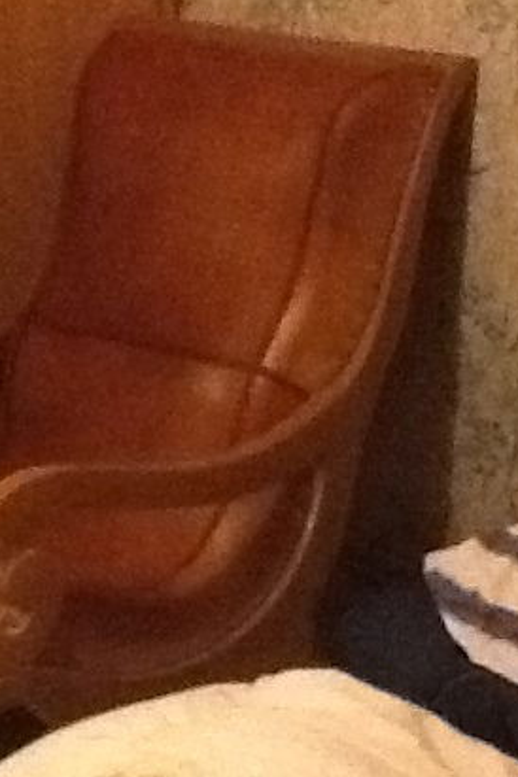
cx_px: 454
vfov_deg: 18.9
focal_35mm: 107
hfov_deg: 12.7
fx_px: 2309
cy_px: 643
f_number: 2.4
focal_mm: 2.03
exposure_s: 1/15
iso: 640
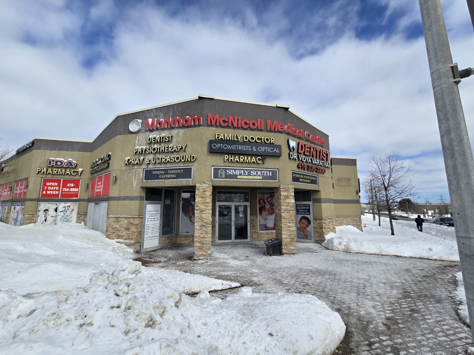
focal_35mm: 13
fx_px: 178
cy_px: 178
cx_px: 237
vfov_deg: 89.9
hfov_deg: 106.2
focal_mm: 2.2
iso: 50
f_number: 2.2
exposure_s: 1/3850
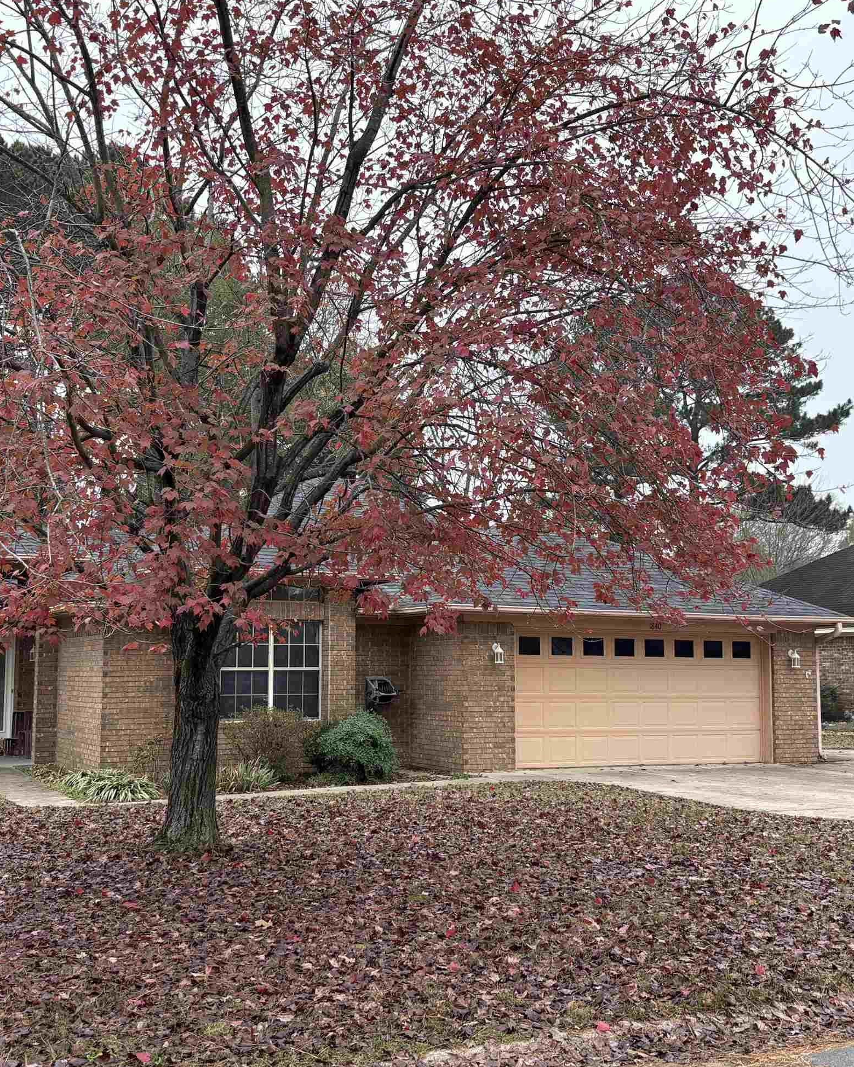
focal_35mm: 40
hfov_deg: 37.3
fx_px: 1264
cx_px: 391
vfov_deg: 45.8
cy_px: 554
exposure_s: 1/373
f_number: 1.6
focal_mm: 5.96
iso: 64
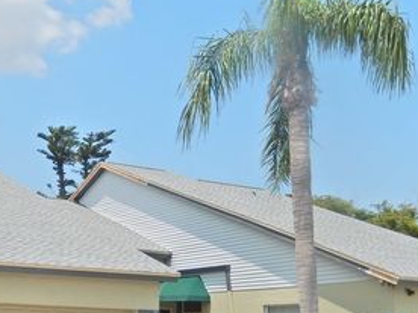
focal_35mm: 58
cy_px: 193
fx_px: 700
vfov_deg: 25.2
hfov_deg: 31.7
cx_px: 44
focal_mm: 5.7
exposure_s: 1/400
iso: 125
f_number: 7.6
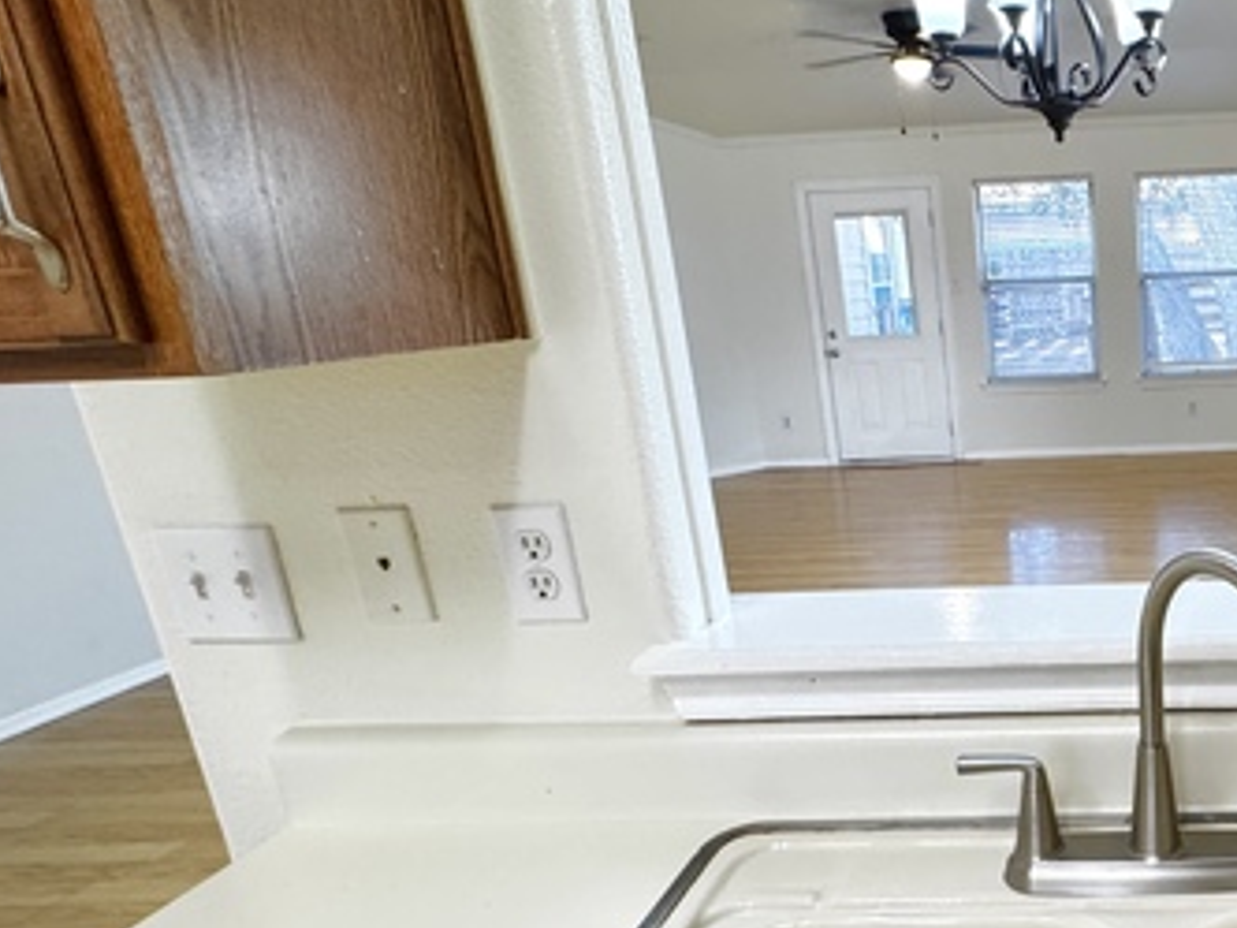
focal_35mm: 27
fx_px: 965
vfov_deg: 51.0
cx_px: 1148
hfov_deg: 55.2
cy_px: 555
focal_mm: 2.22
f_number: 2.2
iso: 400
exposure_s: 1/60
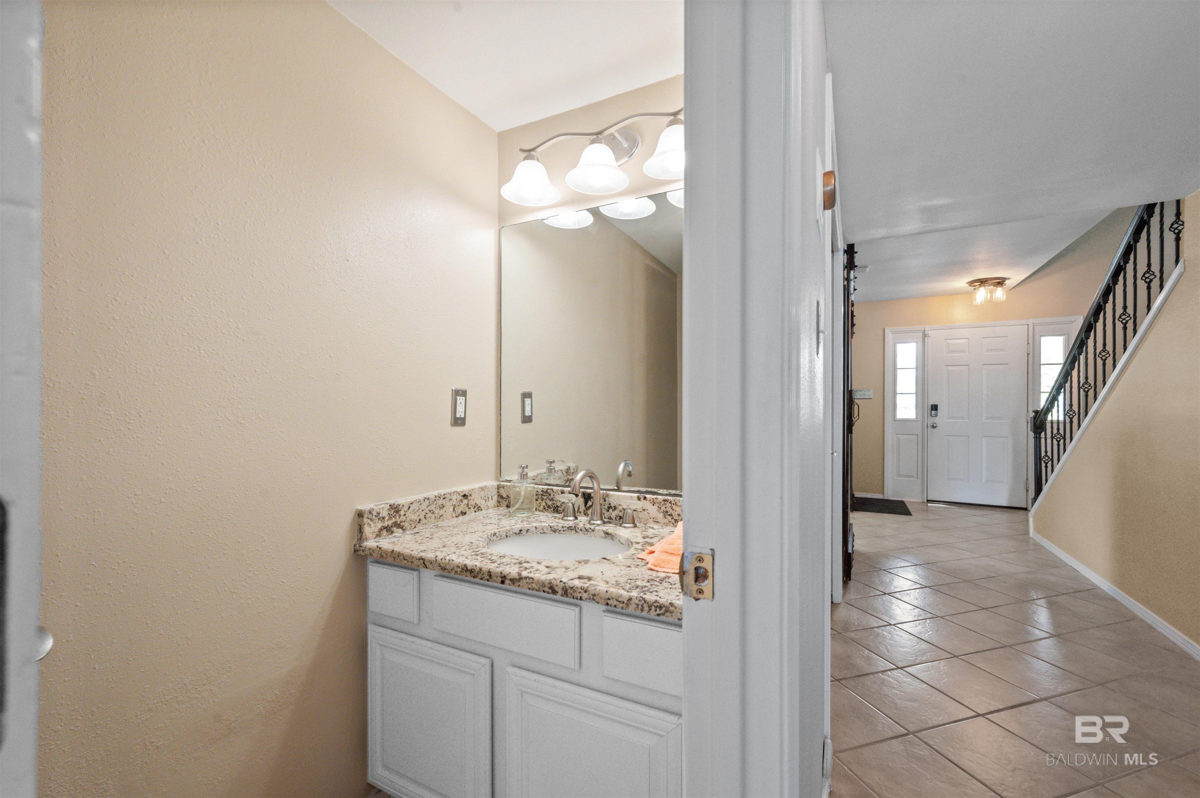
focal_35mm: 14
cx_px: 600
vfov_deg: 81.1
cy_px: 399
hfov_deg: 104.3
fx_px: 466
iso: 1250
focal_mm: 14
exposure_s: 1/15
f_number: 10
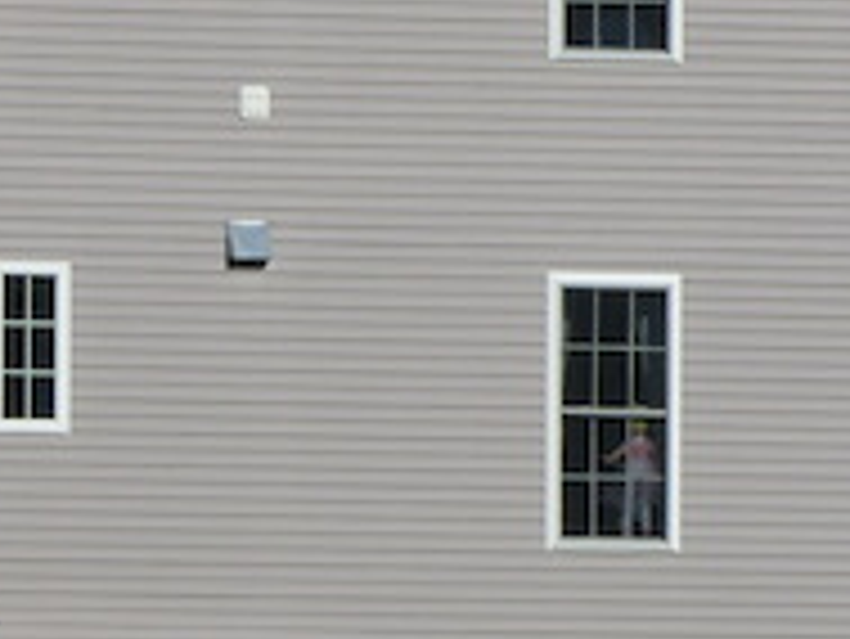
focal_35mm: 452
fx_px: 11106
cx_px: -313
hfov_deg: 4.4
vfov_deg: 3.3
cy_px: 824
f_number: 5
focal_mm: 28.7
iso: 100
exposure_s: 1/1600
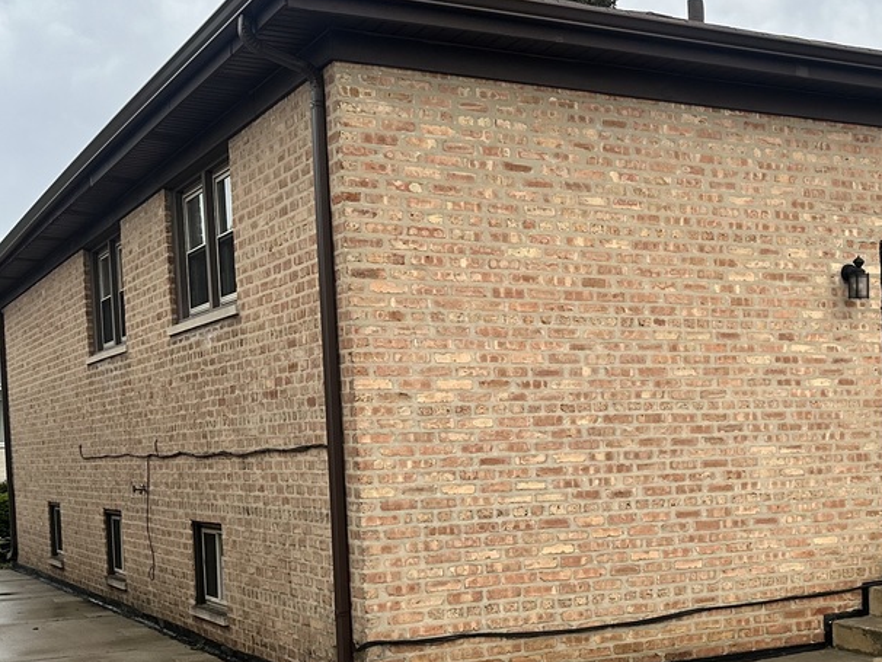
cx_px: 824
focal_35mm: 57
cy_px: 490
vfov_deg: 25.4
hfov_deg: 31.8
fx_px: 1453
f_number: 1.78
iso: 80
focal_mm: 6.86
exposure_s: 1/1473
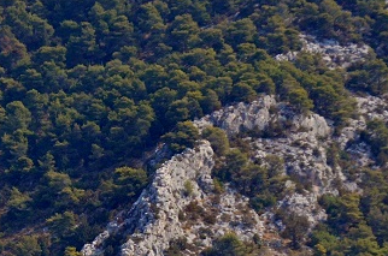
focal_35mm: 649
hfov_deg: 3.2
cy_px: 337
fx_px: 6982
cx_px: 23
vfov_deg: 2.1
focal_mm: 155
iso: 640
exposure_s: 1/3200
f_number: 4.8
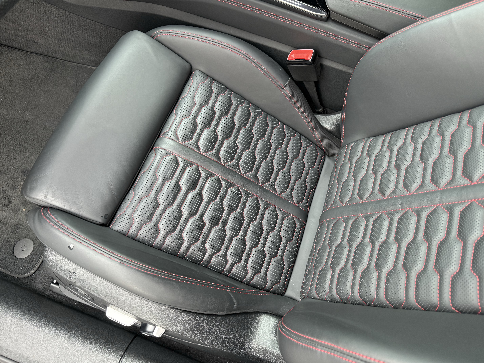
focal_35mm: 24
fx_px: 336
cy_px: 182
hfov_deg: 71.6
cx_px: 242
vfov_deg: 56.8
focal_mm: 6.76
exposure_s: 1/60
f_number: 1.78
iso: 320
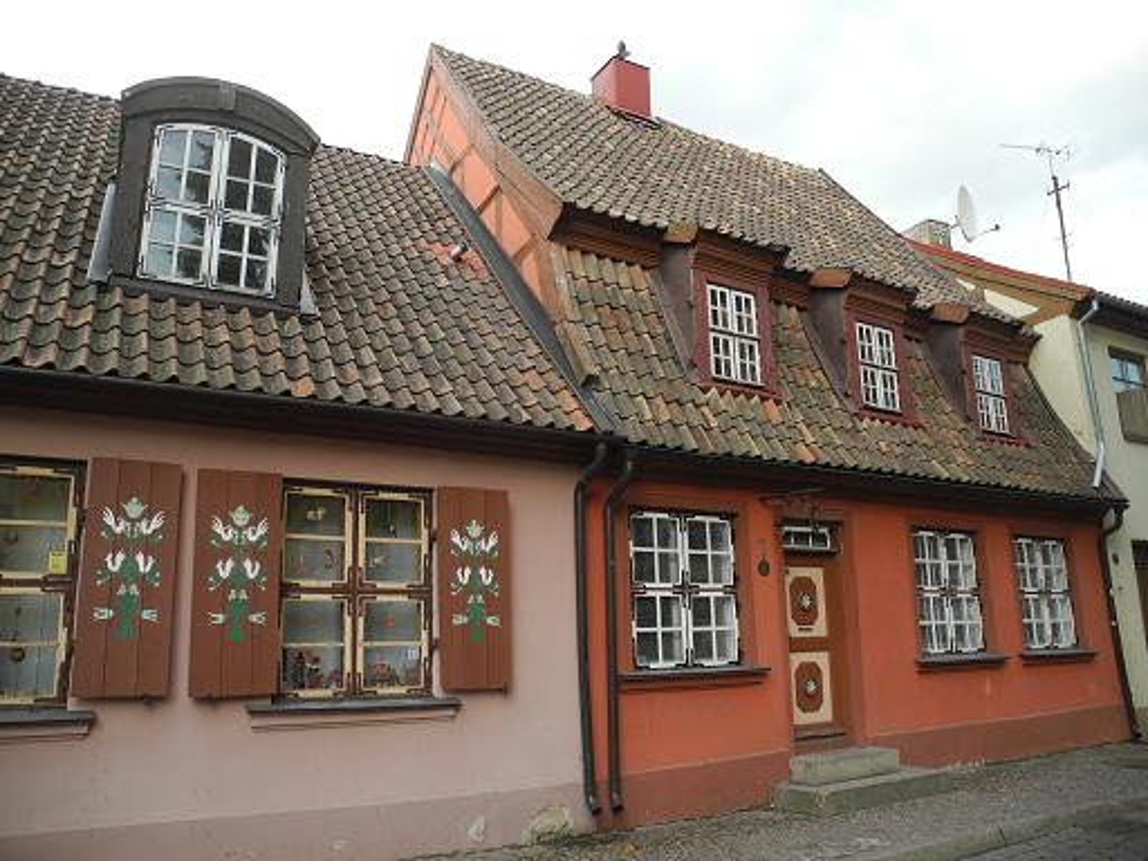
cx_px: 574
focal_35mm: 28
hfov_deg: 63.4
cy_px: 430
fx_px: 929
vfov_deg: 49.7
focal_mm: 6
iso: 100
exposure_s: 1/400
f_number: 2.8
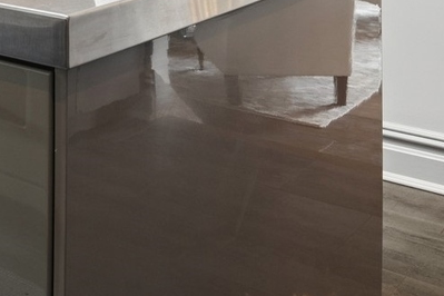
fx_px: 802
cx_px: 36
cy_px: -175
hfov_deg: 29.5
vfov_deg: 18.1
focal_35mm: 65
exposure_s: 1/50
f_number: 8
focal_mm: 16
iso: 320
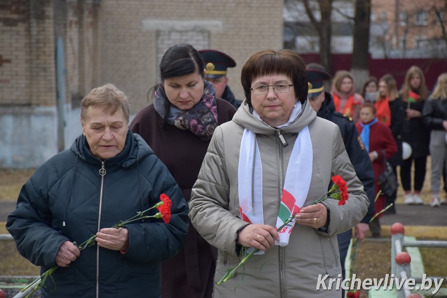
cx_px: 224
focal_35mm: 158
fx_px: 1955
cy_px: 149
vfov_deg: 8.7
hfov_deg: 13.0
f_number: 5.6
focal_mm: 105
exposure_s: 1/500
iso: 250
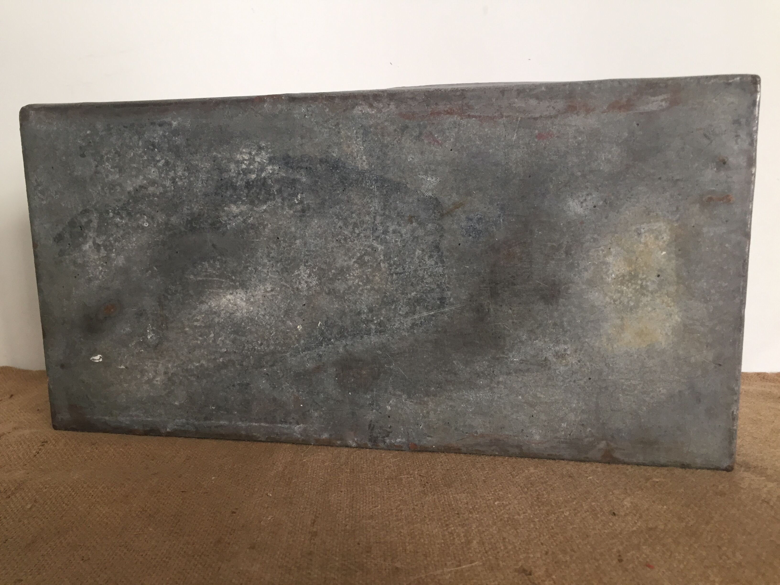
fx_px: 653
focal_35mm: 29
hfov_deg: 61.7
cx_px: 390
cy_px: 292
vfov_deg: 48.2
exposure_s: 1/33
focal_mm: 4.15
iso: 50
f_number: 2.2
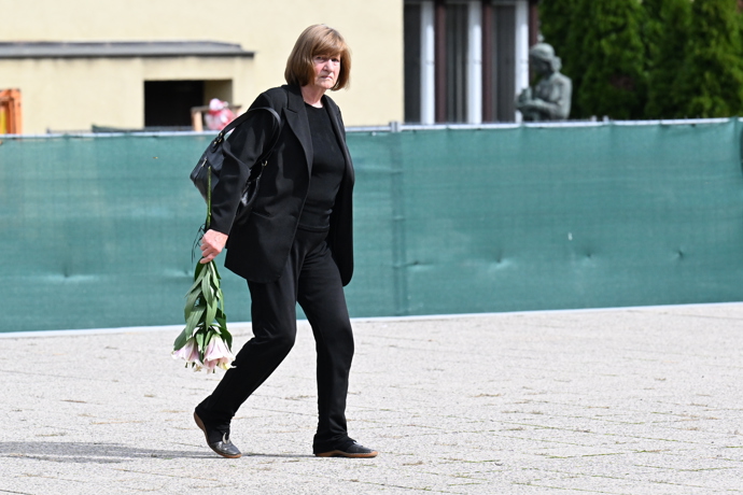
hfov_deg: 7.9
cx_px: 372
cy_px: 248
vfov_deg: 5.2
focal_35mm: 262
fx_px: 5407
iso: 2000
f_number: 5
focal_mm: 175
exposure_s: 1/10000
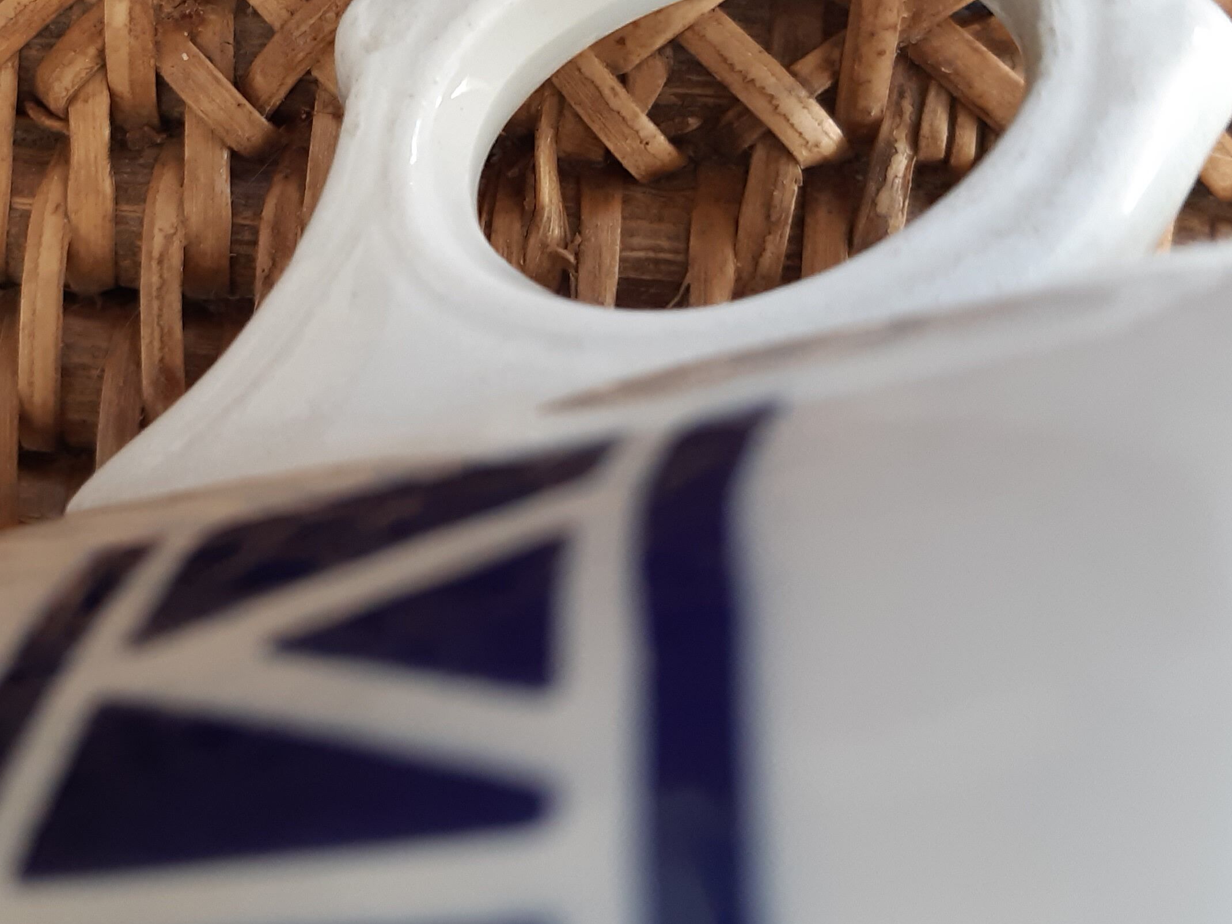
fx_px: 1993
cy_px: 248
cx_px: 369
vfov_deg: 25.8
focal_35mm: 56
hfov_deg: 33.9
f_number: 1.7
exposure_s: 1/50
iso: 100
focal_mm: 3.92
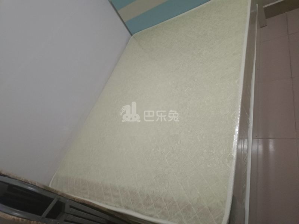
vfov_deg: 58.9
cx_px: 150
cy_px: 112
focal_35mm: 23
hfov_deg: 73.9
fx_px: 199
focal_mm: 5.59
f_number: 1.88
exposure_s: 1/33.3
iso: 4276
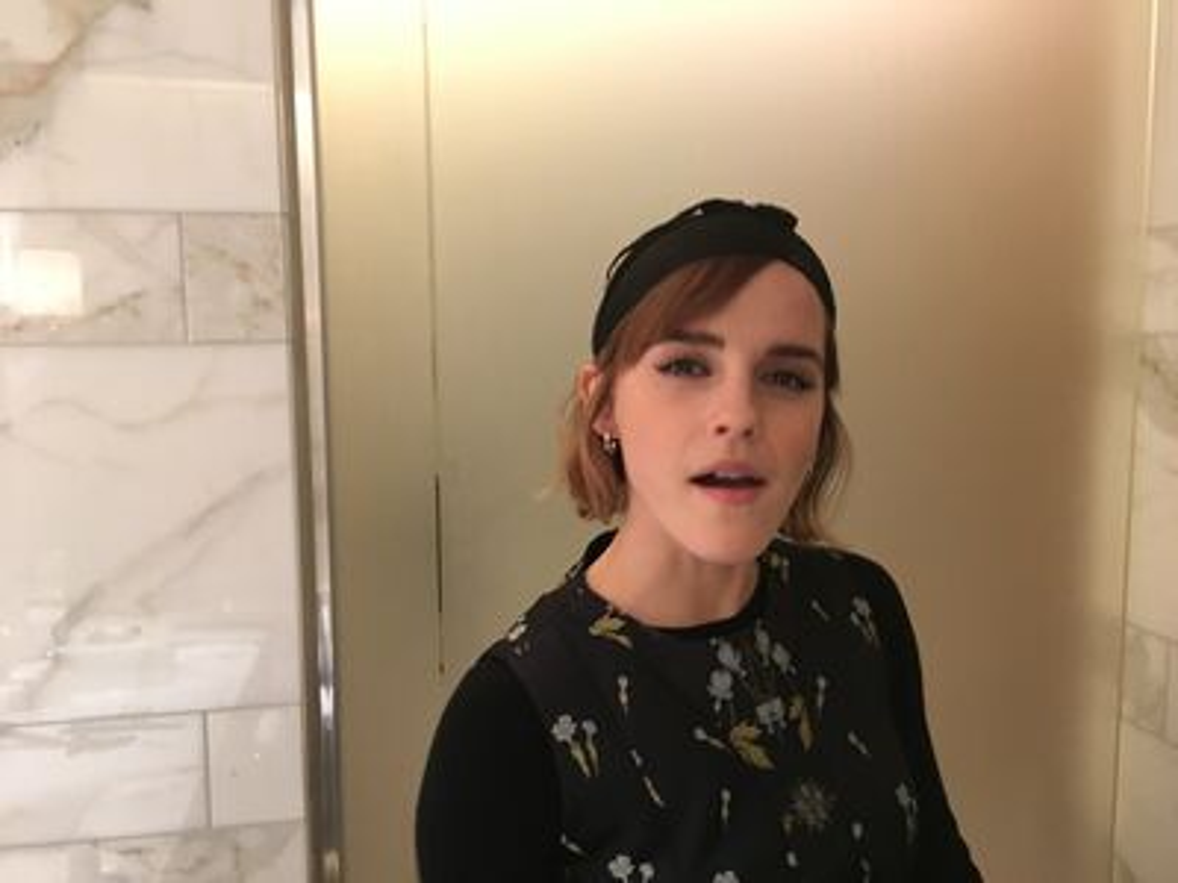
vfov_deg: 48.2
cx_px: 589
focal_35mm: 29
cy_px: 442
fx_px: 987
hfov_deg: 61.7
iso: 200
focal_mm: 4.15
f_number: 2.2
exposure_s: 1/20
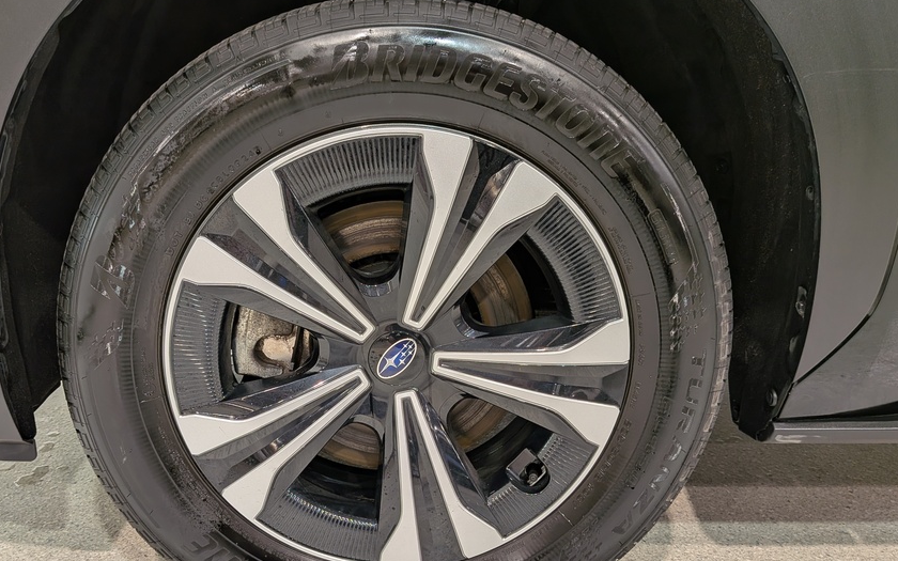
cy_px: 311
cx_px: 389
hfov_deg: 61.0
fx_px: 759
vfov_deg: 40.5
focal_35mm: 31
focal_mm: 4.53
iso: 43
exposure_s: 1/30
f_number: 1.7
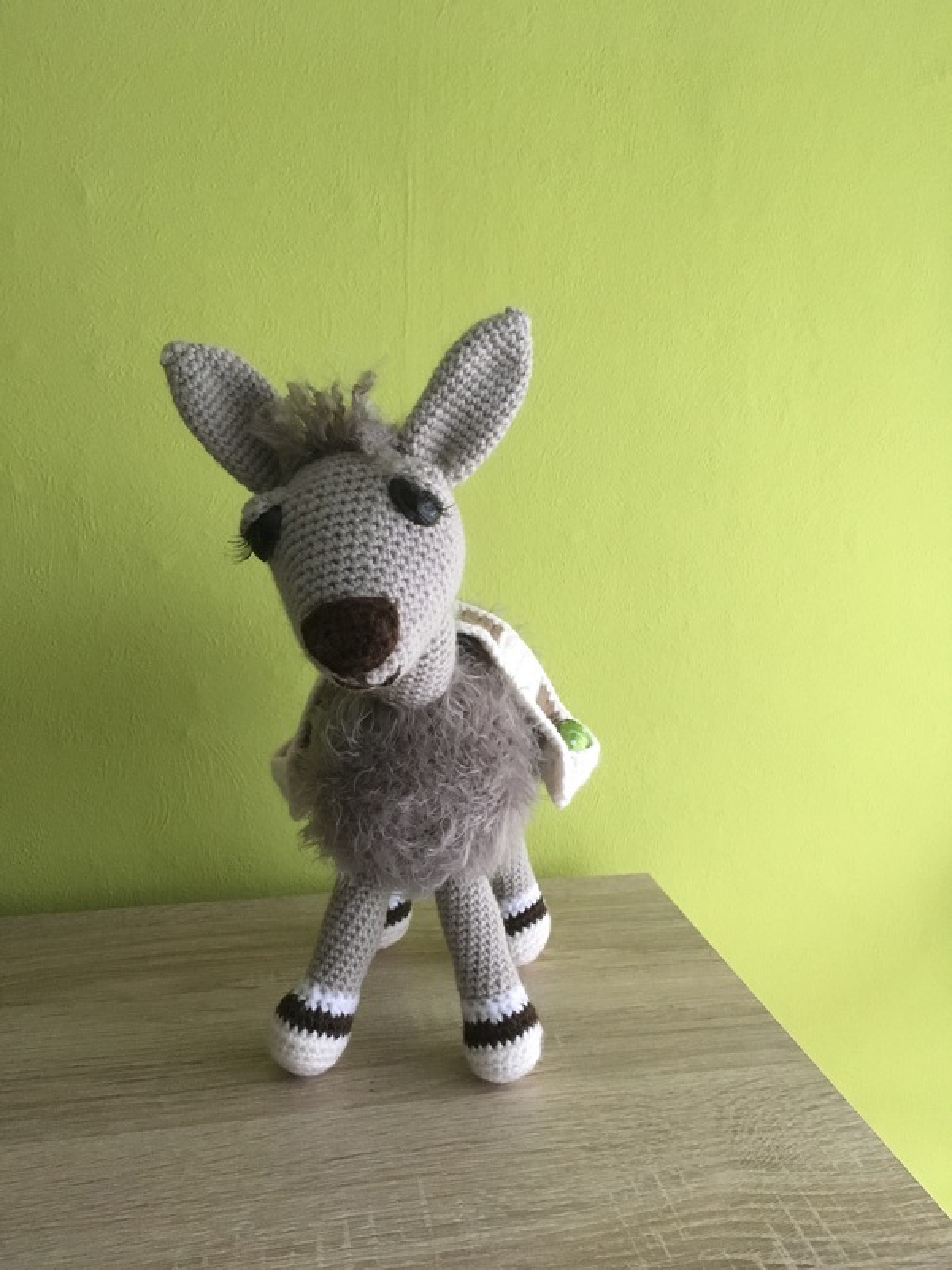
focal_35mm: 29
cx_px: 476
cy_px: 635
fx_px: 1063
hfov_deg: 48.2
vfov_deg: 61.7
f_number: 2.2
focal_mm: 4.15
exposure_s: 1/25
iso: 200
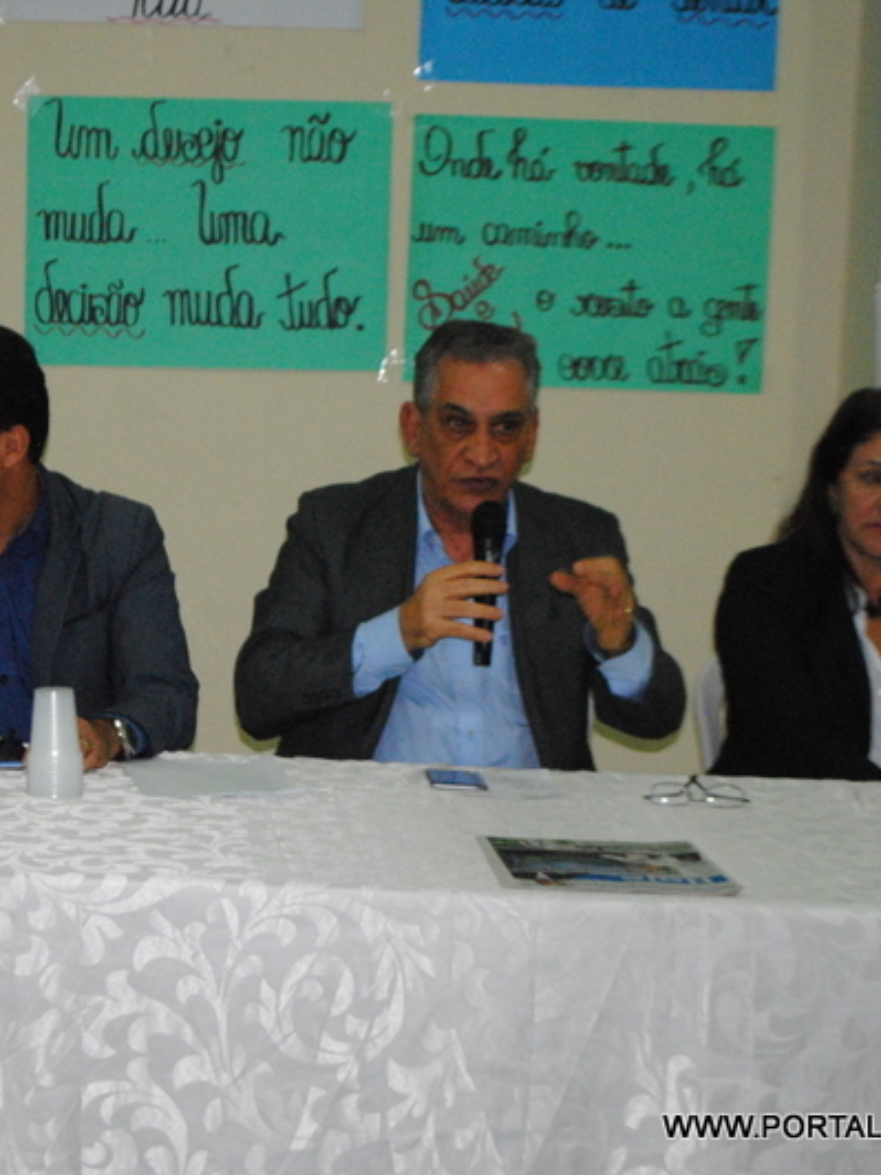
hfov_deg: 14.7
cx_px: 216
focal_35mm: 100
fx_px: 3393
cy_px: 590
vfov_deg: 19.6
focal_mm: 46
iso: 1600
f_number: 5.3
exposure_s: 1/30
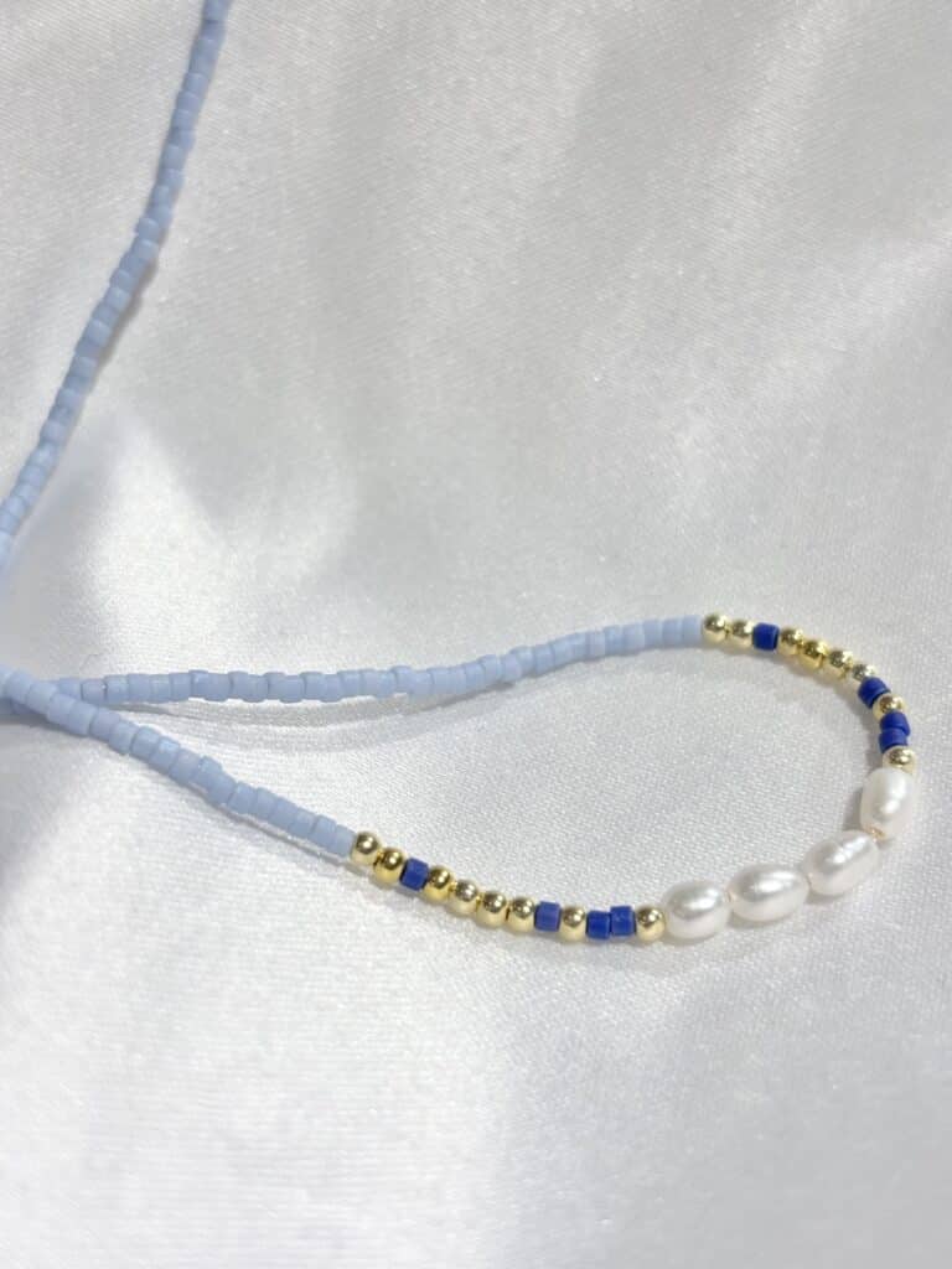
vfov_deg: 36.8
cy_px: 634
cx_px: 476
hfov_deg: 28.0
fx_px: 1907
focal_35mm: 52
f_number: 1.6
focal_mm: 5.96
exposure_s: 1/350
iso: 32
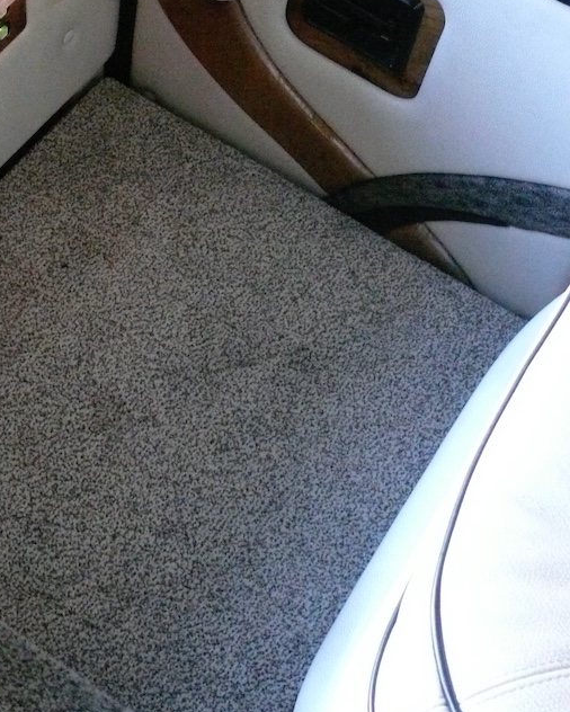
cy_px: 337
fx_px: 1496
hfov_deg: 21.5
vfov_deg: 26.8
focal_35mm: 71
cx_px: 196
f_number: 2.8
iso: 800
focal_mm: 8.7
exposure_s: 1/80
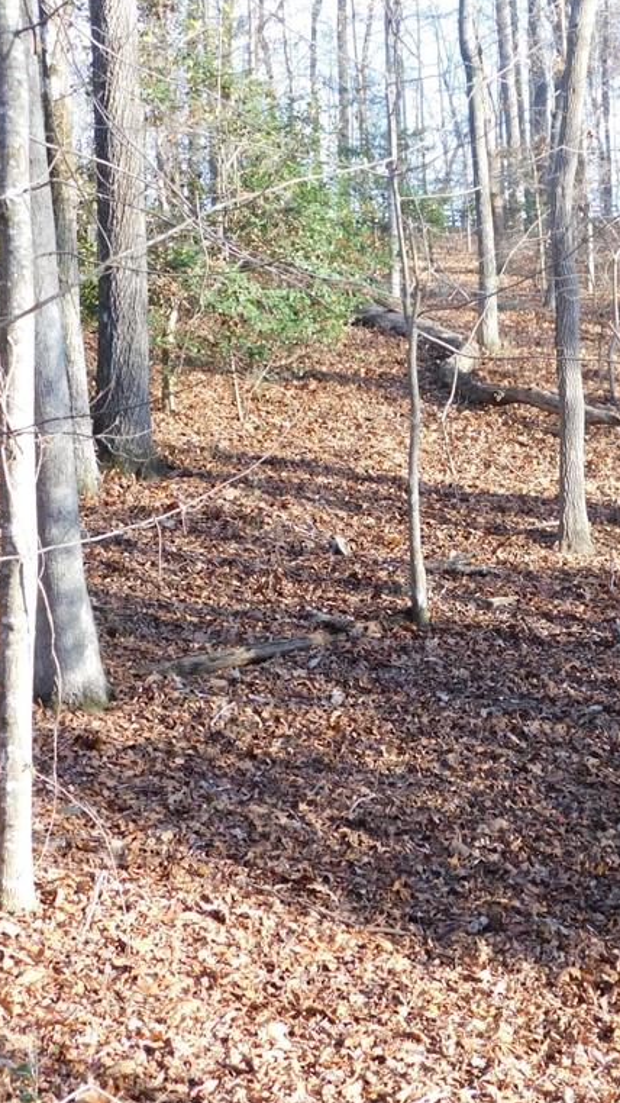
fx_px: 1929
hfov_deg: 18.1
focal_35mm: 66
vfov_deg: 31.9
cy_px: 552
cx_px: 494
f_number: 3.7
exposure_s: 1/50
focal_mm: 8
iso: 125
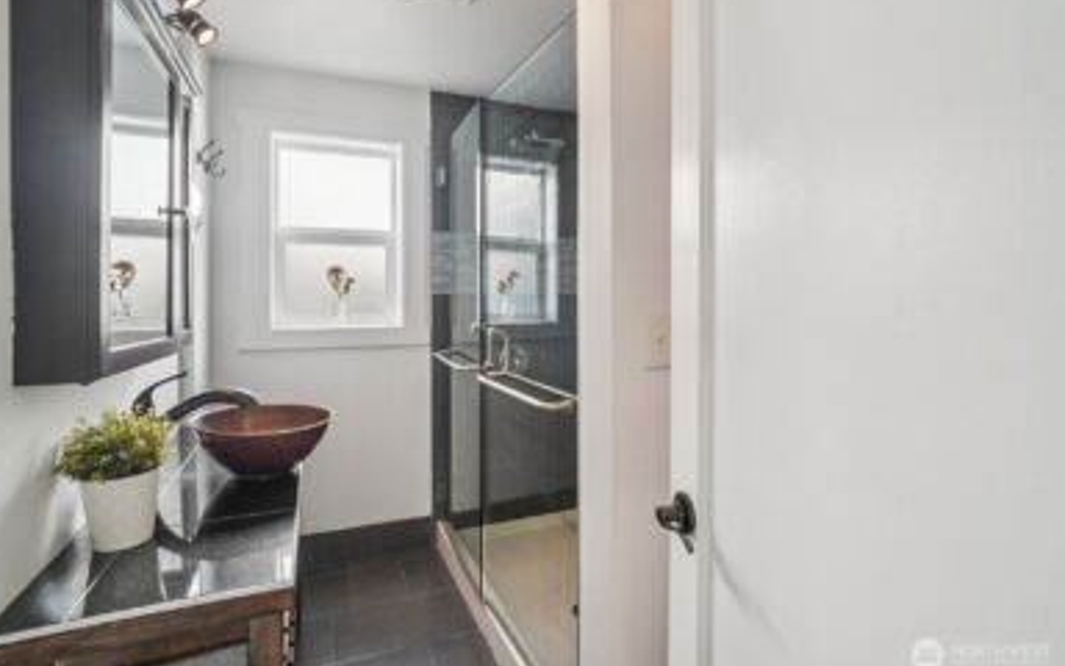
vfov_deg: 67.9
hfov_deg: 94.3
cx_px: 516
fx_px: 493
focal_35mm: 17
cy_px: 309
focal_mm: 16
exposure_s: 1/60
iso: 1600
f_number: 8
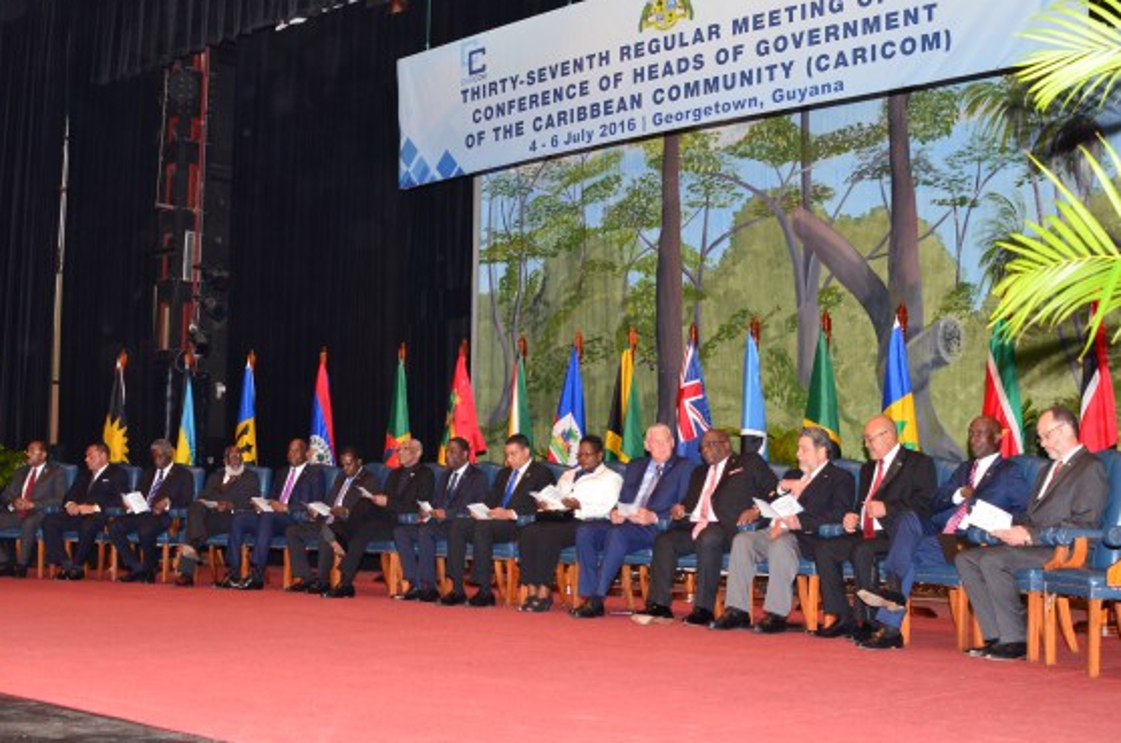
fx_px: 1492
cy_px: 346
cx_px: 524
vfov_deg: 27.9
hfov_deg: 41.2
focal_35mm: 48
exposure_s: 1/125
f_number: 5.6
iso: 1250
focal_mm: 28
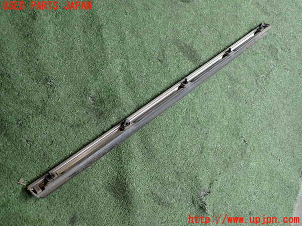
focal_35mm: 30
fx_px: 262
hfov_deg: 60.0
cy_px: 113
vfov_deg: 46.8
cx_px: 151
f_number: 2.3
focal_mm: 5.4
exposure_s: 1/100
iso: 200
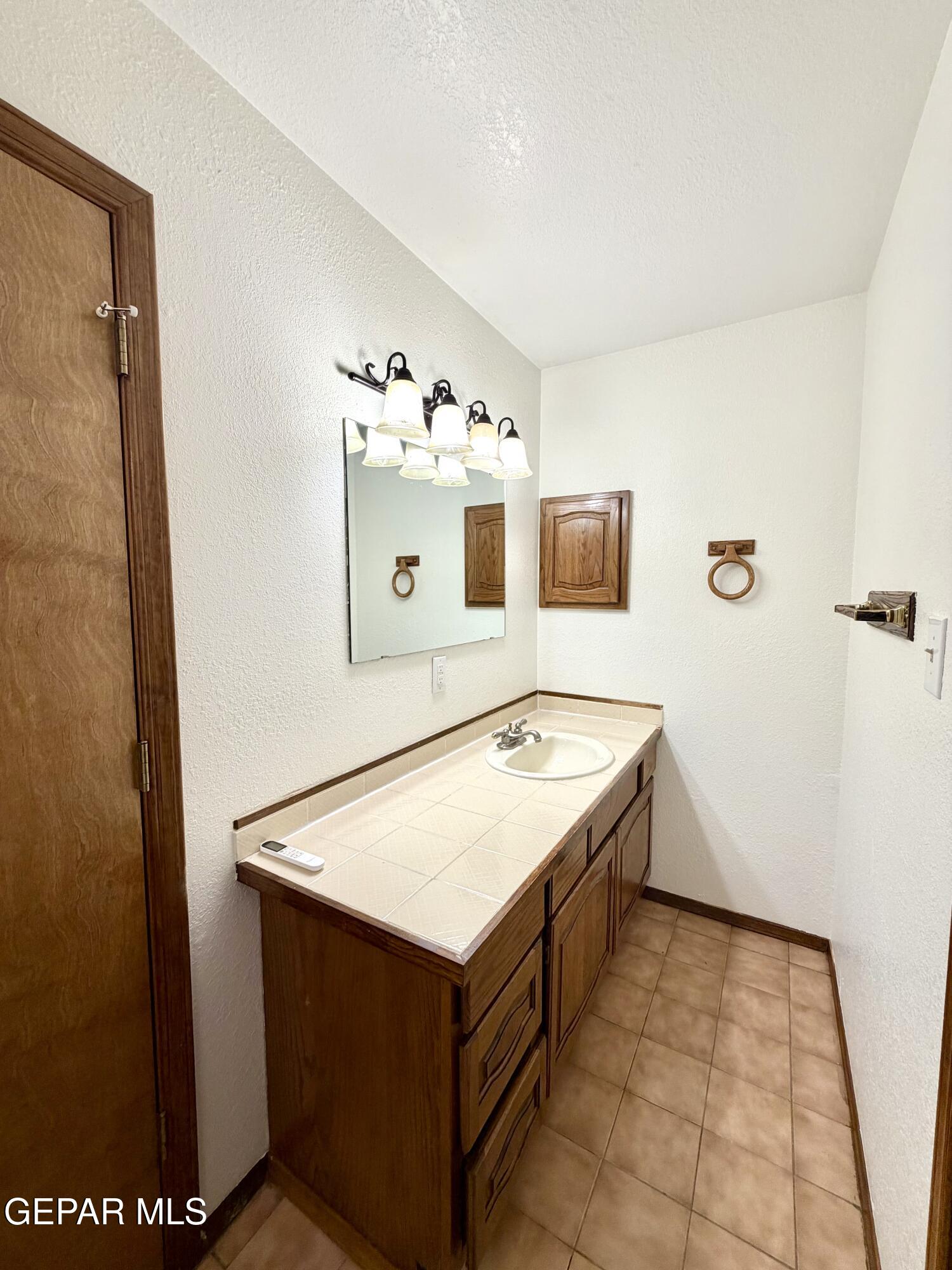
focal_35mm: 14
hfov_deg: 85.7
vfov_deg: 102.1
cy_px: 635
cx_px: 476
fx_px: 513
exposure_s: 1/120
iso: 80
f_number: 2.2
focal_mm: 2.22
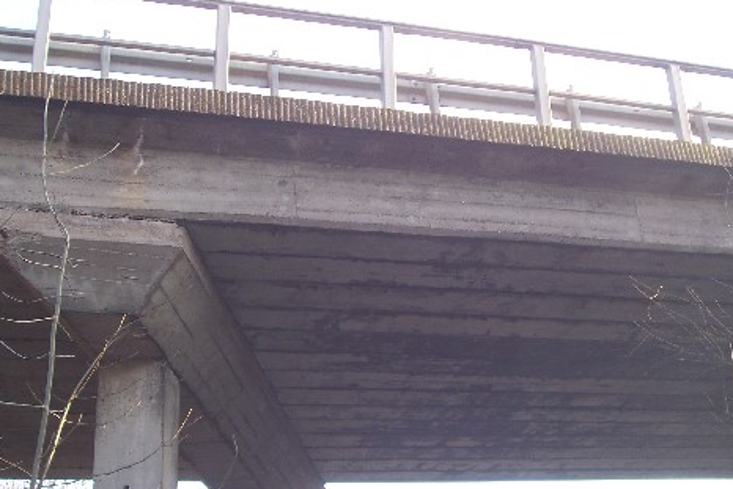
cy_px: 264
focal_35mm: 53
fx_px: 1079
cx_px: 407
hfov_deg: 37.5
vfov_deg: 25.5
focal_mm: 7
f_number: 3
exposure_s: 1/90
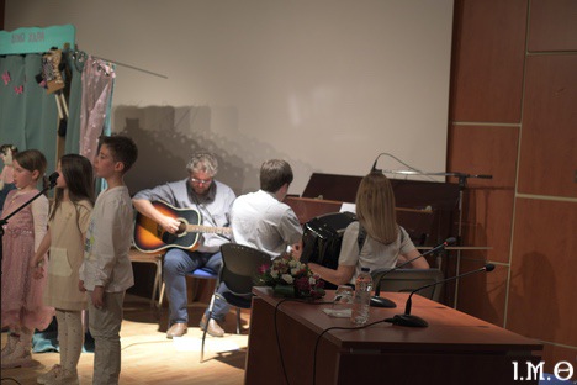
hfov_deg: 39.6
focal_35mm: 50
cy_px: 192
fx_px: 801
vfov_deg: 27.0
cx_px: 288
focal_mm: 50
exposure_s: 1/200
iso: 1250
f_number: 4
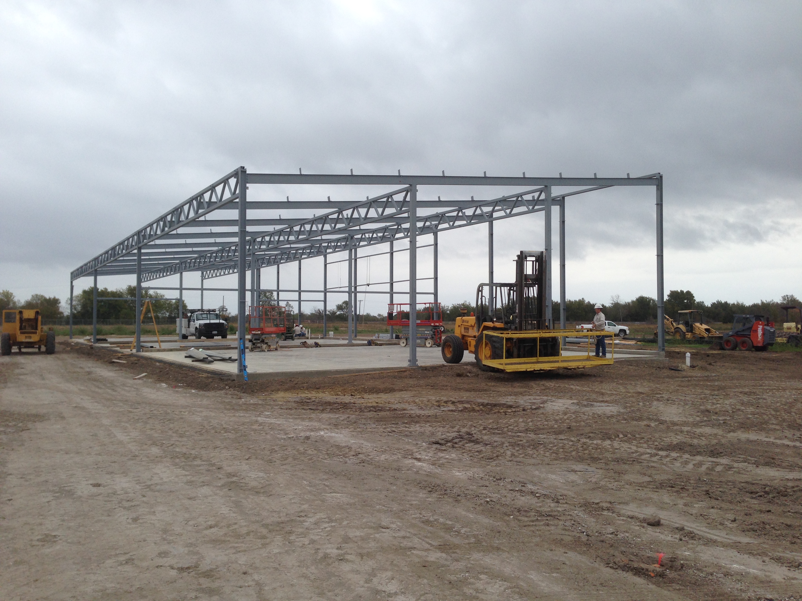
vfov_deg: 42.9
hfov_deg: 55.4
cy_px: 300
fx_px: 765
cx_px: 401
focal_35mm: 33
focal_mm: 4.12
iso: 50
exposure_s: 1/553
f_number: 2.4
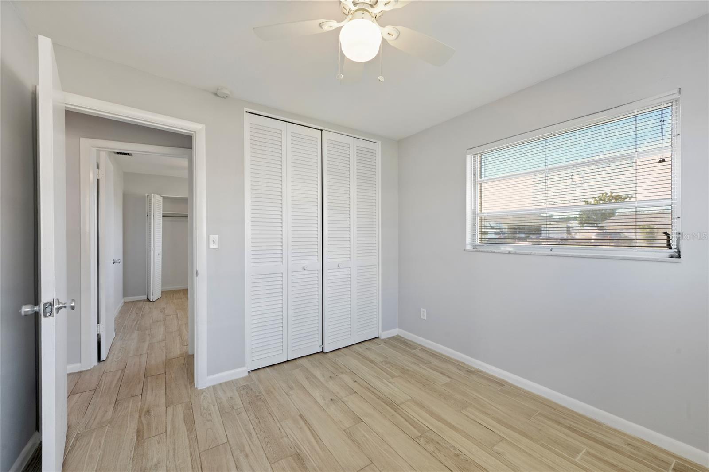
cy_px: 236
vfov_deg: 81.2
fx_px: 276
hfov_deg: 104.3
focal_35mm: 14
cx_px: 354
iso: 400
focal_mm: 14
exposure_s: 1/5
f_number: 9
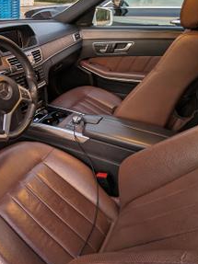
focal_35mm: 28
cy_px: 112
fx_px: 214
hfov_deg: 46.0
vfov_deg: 63.1
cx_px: 29
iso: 276
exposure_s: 1/27.1
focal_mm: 2.35
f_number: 2.2
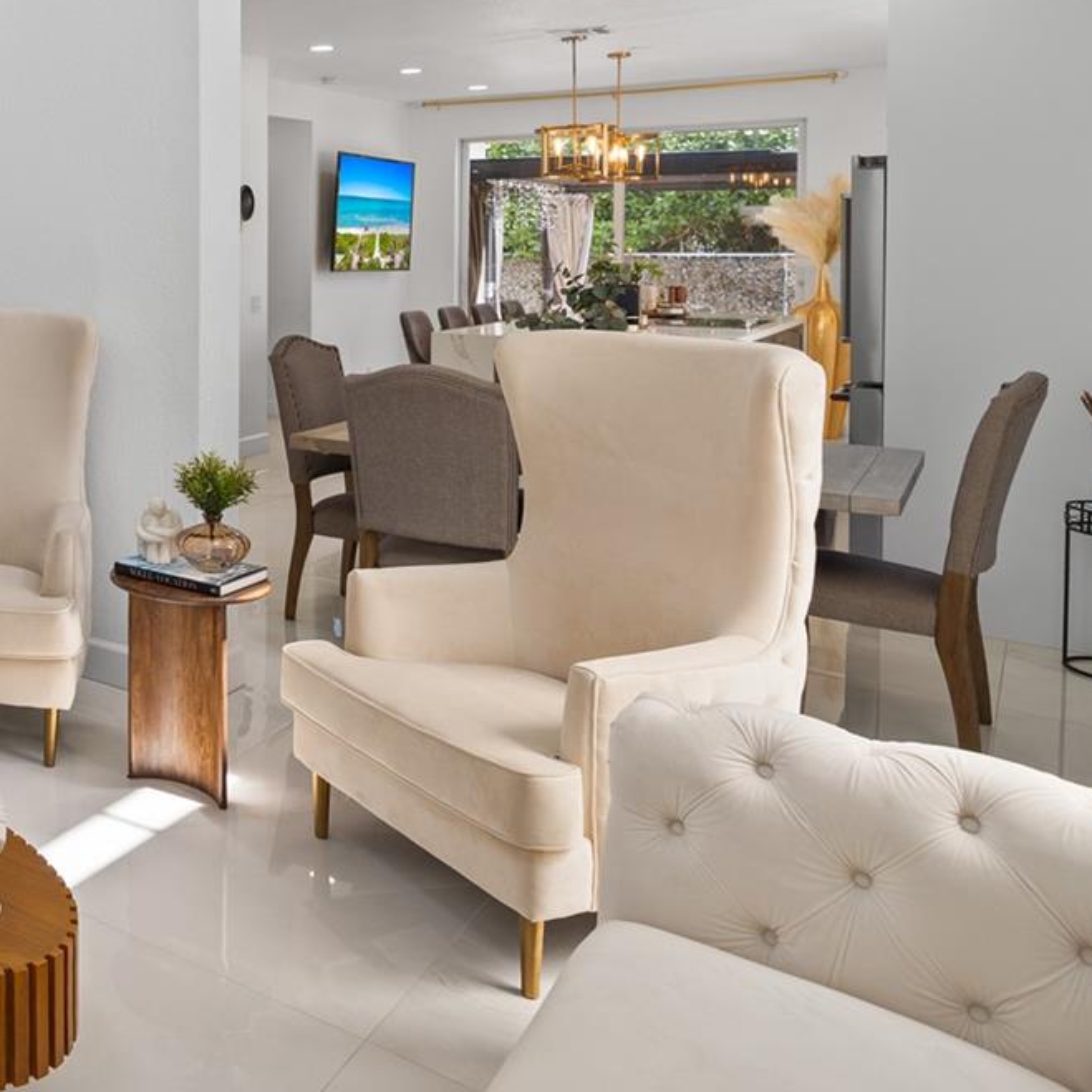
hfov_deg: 38.4
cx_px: -186
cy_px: 225
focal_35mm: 33
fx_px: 1178
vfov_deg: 47.2
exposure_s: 1/20
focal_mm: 16
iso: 320
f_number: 4.5
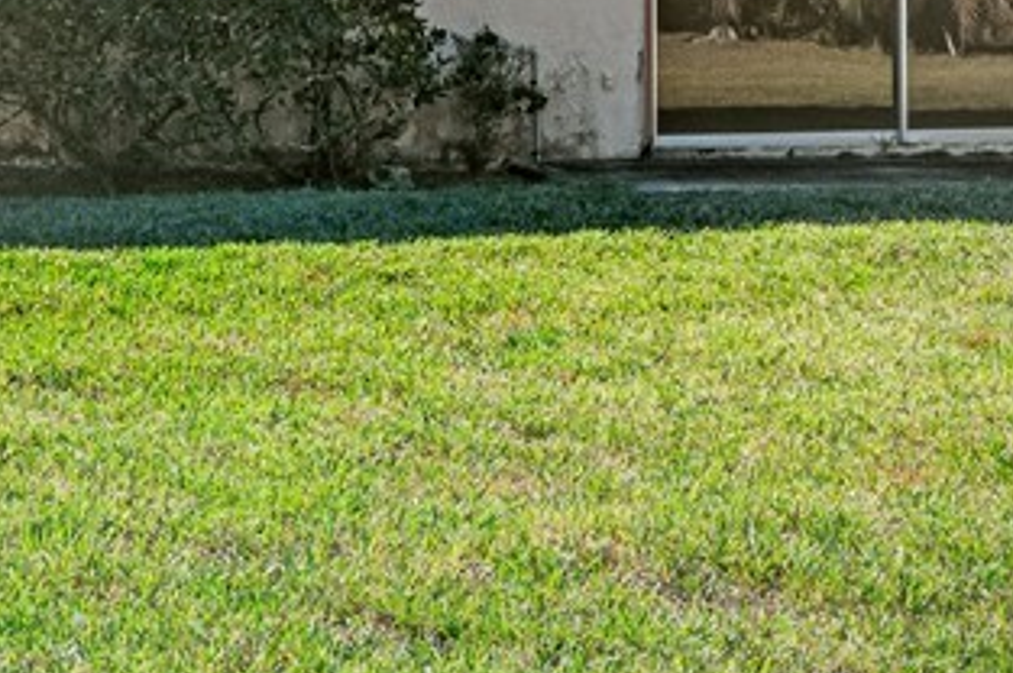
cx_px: 248
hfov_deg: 25.1
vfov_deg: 16.5
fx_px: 2249
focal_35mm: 80
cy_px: -73
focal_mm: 23
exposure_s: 1/100
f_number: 10
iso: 320
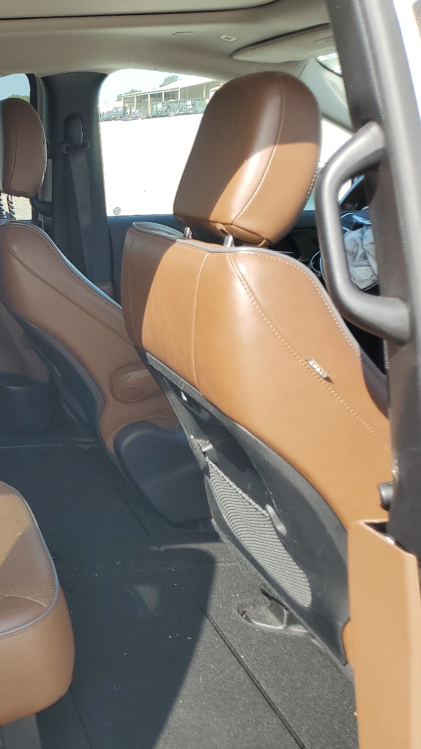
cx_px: -65
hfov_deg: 27.9
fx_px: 754
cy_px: 374
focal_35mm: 38
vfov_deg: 52.8
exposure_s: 1/625
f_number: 1.5
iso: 50
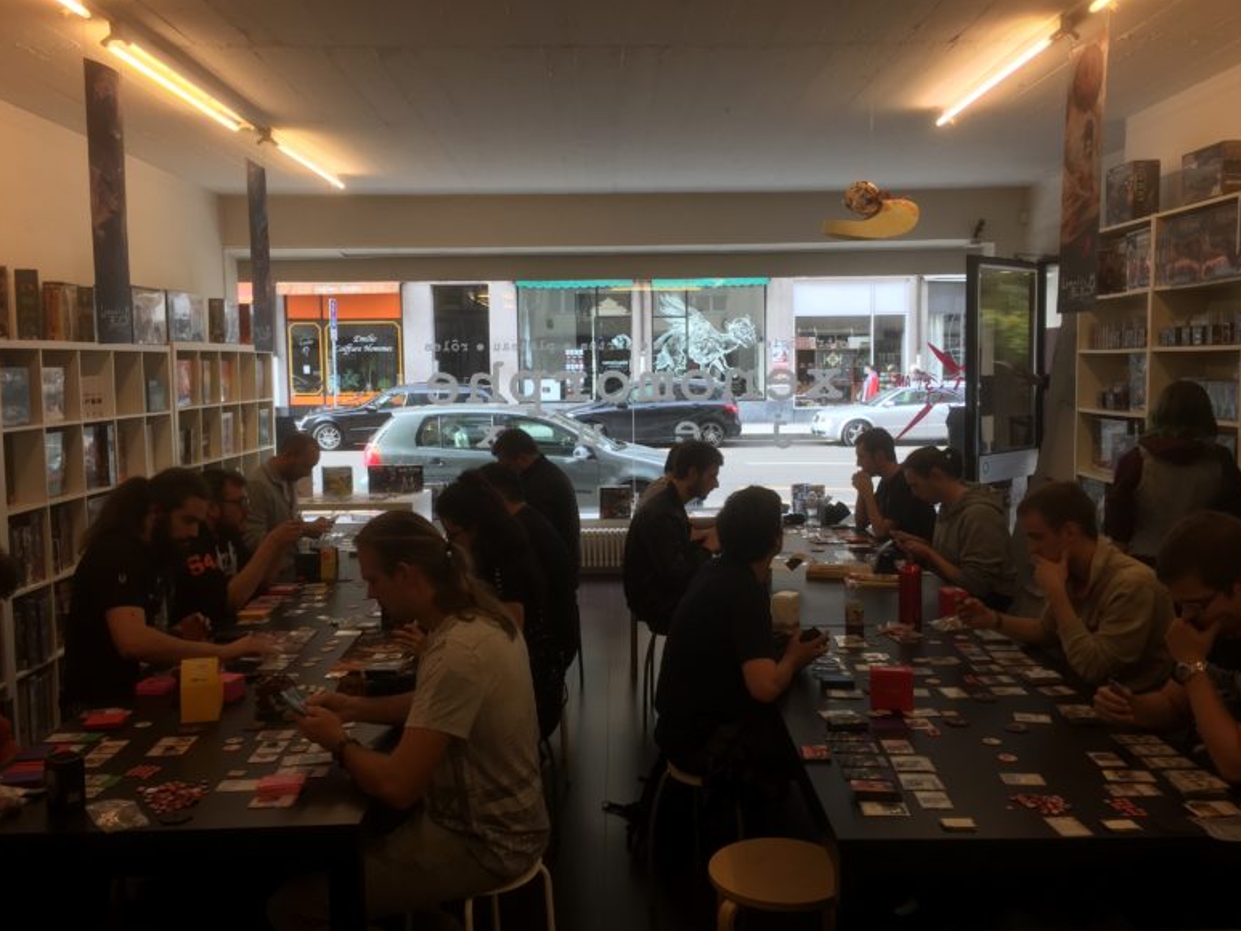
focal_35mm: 30
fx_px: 1076
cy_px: 457
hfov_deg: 60.0
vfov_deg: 46.8
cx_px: 633
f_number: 2.2
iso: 32
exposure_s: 1/100
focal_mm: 4.15
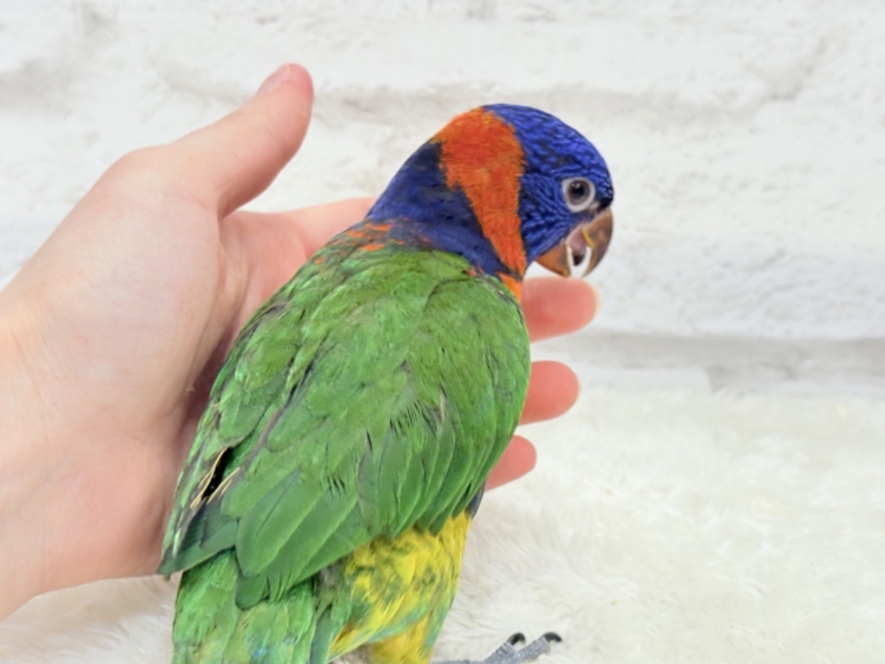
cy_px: 332
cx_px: 442
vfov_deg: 28.0
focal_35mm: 52
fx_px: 1329
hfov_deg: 36.8
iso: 64
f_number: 1.6
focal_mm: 5.96
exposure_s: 1/50
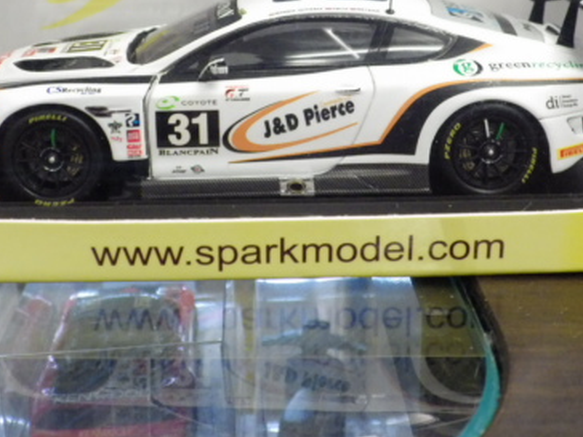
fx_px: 1213
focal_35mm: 72
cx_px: 288
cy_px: 69
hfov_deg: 27.0
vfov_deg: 20.1
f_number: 3.6
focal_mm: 7.4
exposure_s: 1/50
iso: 800
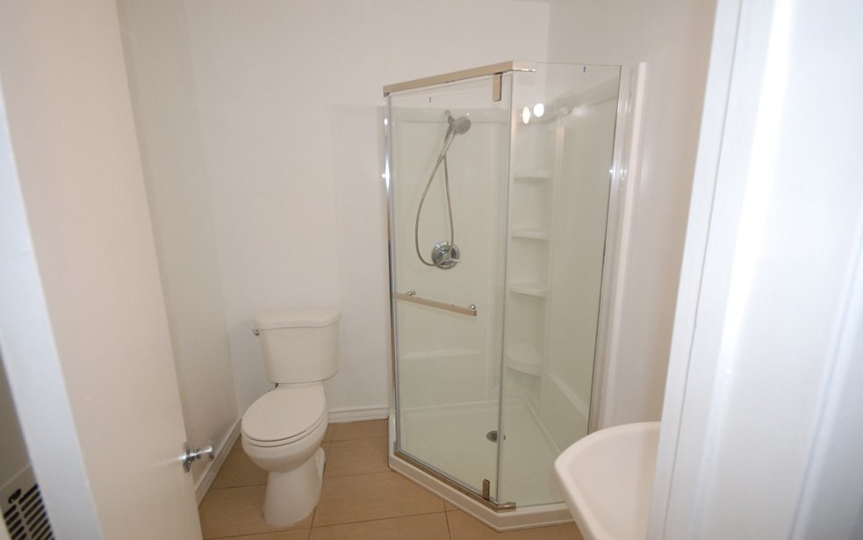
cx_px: 442
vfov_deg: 66.4
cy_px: 272
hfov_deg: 92.6
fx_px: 412
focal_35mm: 18
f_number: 5
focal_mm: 11
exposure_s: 1/125
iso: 800
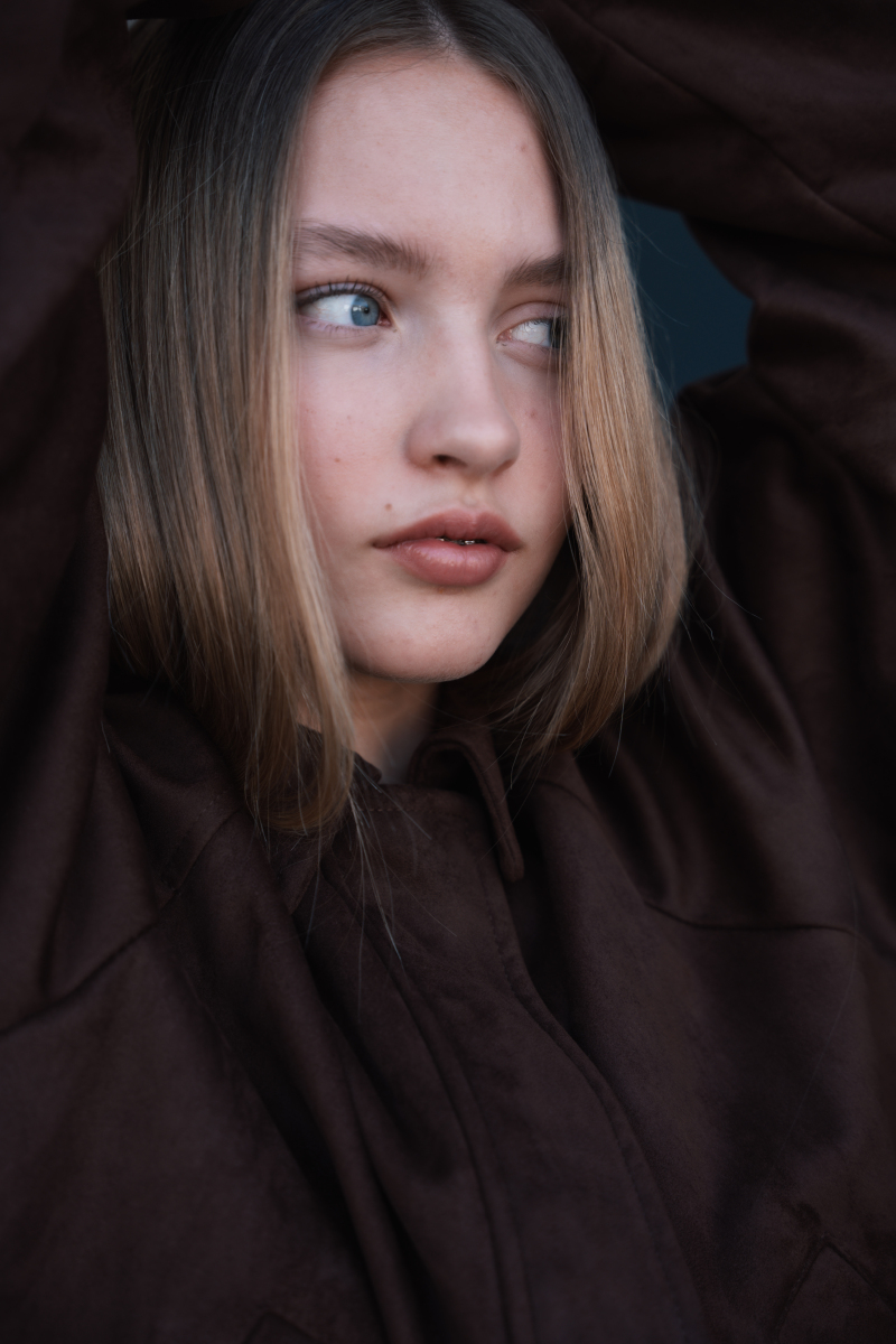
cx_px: 448
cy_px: 672
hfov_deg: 23.7
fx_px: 2132
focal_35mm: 57
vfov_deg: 35.0
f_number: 3.5
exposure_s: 1/250
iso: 80
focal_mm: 57.1
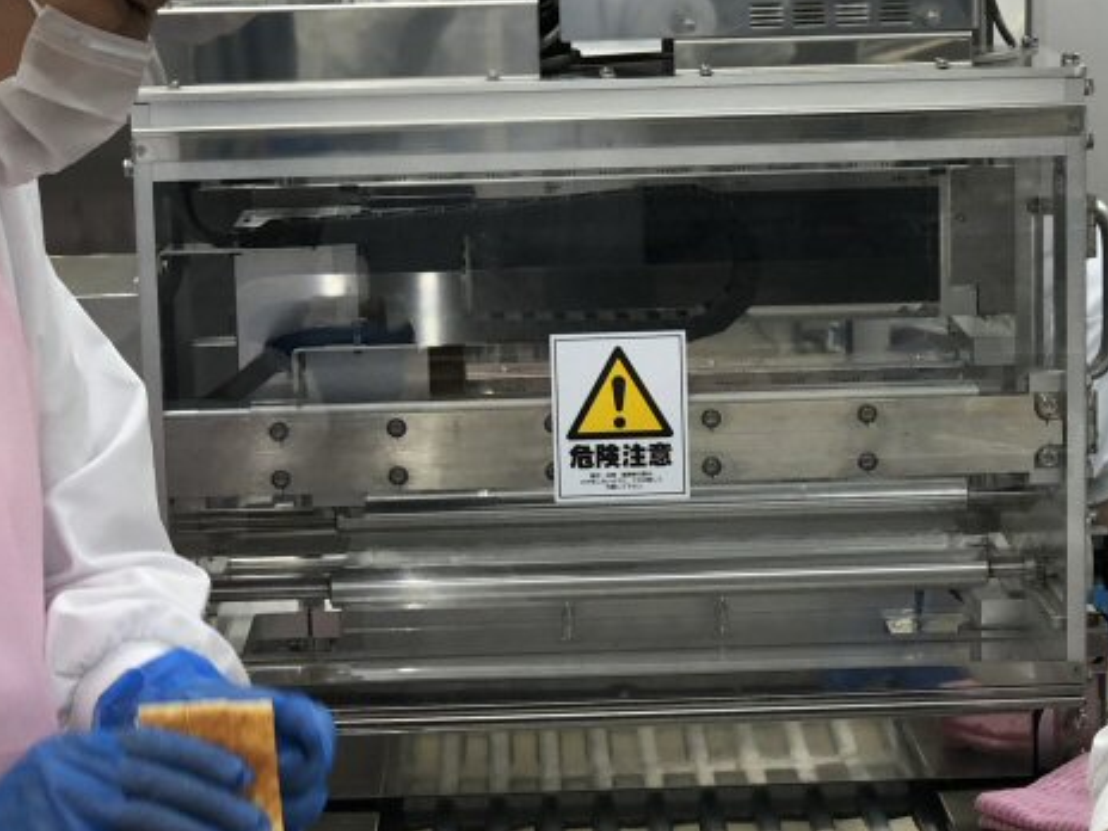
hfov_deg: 17.6
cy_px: 523
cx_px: 609
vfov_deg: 13.2
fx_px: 3585
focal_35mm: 112
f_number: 2.4
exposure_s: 1/60
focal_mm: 6
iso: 40
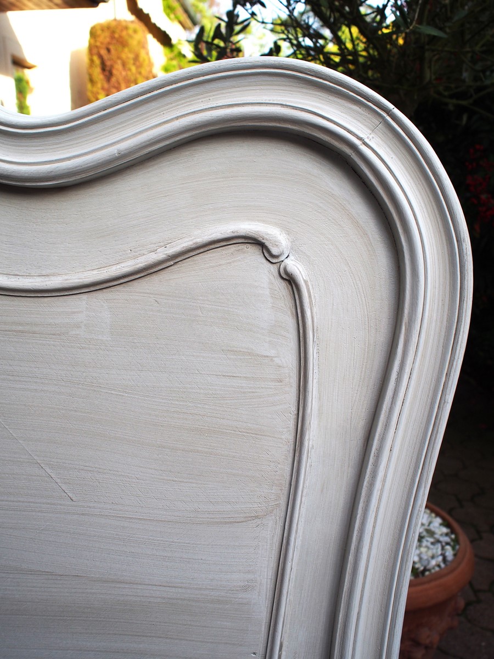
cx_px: 247
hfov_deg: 41.8
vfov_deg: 54.0
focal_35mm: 34
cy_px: 330
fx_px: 647
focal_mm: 17
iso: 200
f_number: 4.5
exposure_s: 1/500
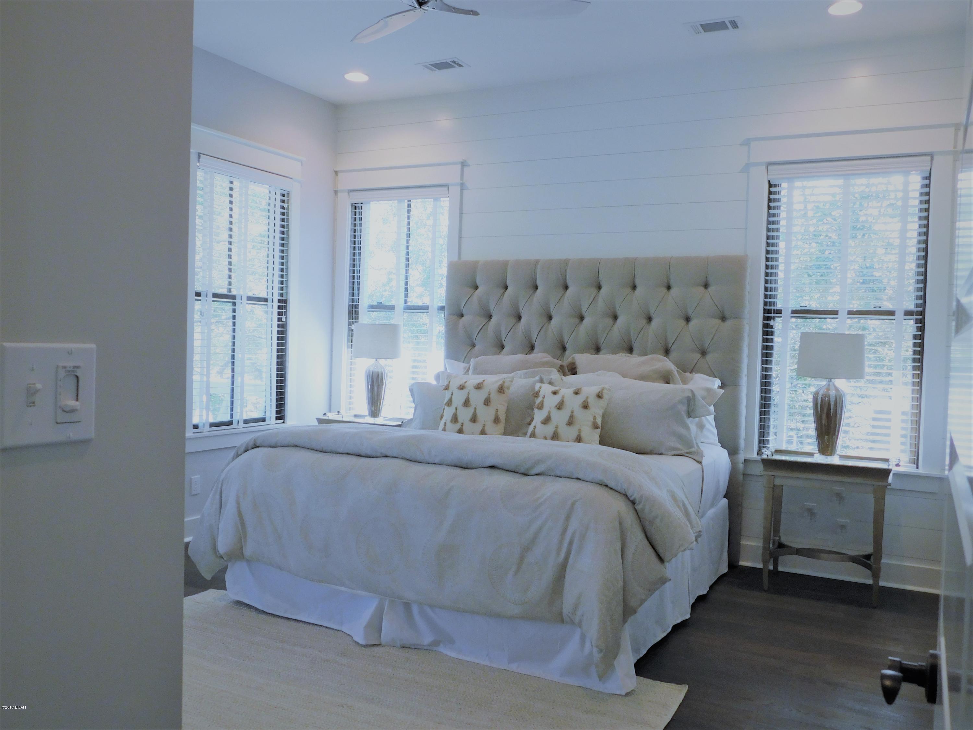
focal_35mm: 30
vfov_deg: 46.8
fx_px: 843
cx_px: 486
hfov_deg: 60.0
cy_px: 365
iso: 180
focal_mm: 5.3
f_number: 3.2
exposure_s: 1/30
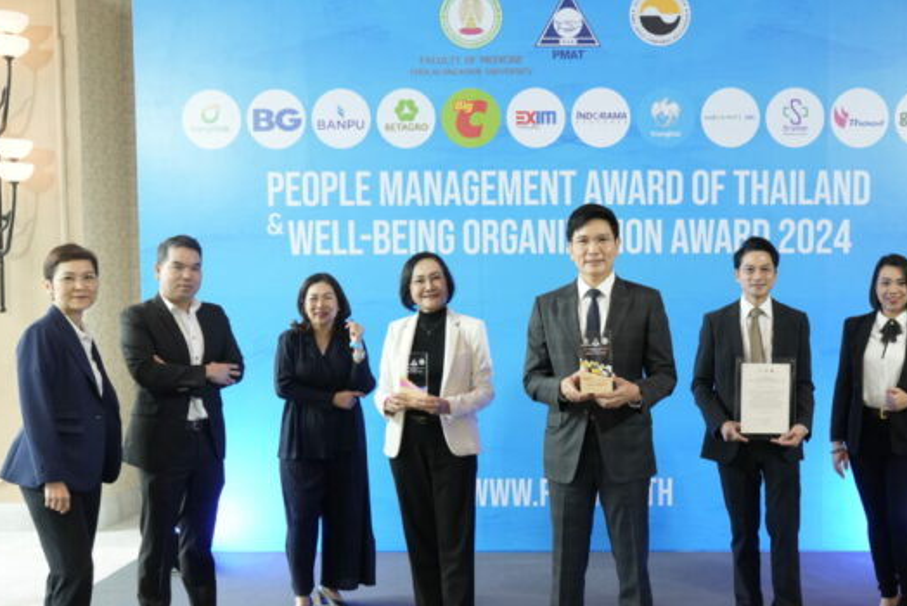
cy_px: 386
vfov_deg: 32.5
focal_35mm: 41
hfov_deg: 46.8
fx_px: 1033
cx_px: 587
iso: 2000
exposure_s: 1/80
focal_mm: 28
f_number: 9
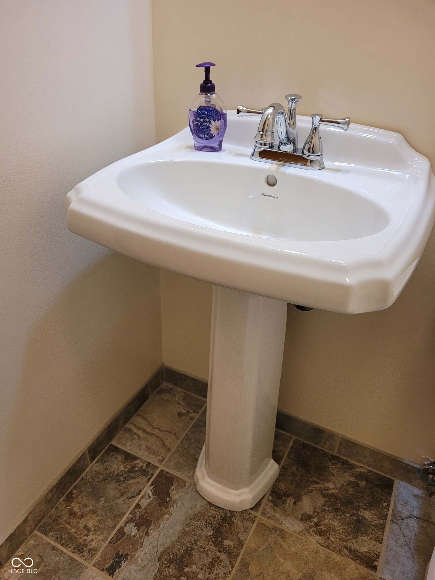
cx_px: 218
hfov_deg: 53.1
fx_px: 436
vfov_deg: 67.3
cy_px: 290
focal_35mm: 26
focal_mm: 5.4
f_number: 1.8
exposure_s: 1/120
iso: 200
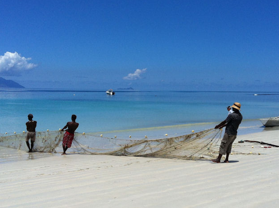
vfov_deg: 26.0
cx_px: 163
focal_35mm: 56
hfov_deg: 34.3
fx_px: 451
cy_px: 103
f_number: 2.8
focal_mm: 3.85
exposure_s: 1/4309
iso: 80
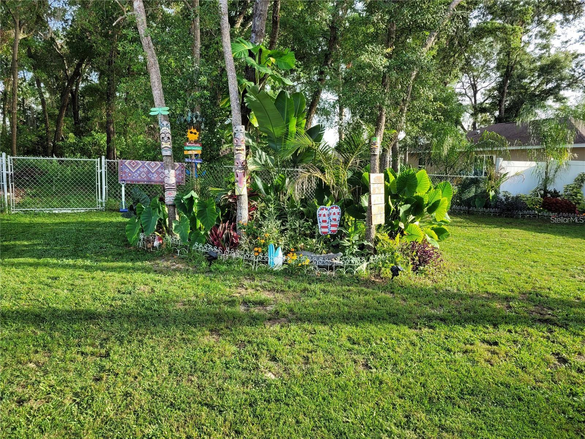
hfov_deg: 67.3
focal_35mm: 26
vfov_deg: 53.1
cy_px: 220
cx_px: 292
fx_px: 439
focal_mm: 5.4
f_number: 1.8
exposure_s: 1/358
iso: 40
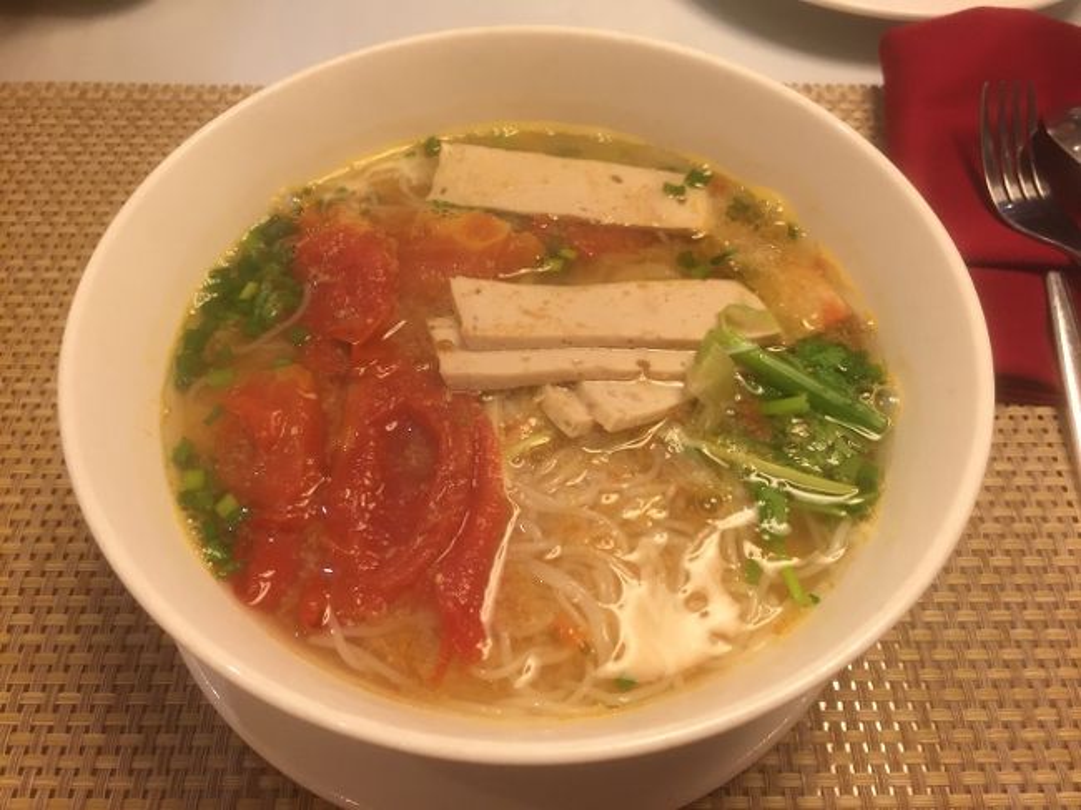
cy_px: 405
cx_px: 540
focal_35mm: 29
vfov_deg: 48.2
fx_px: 905
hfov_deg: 61.7
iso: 80
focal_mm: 4.15
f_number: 2.2
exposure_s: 1/33
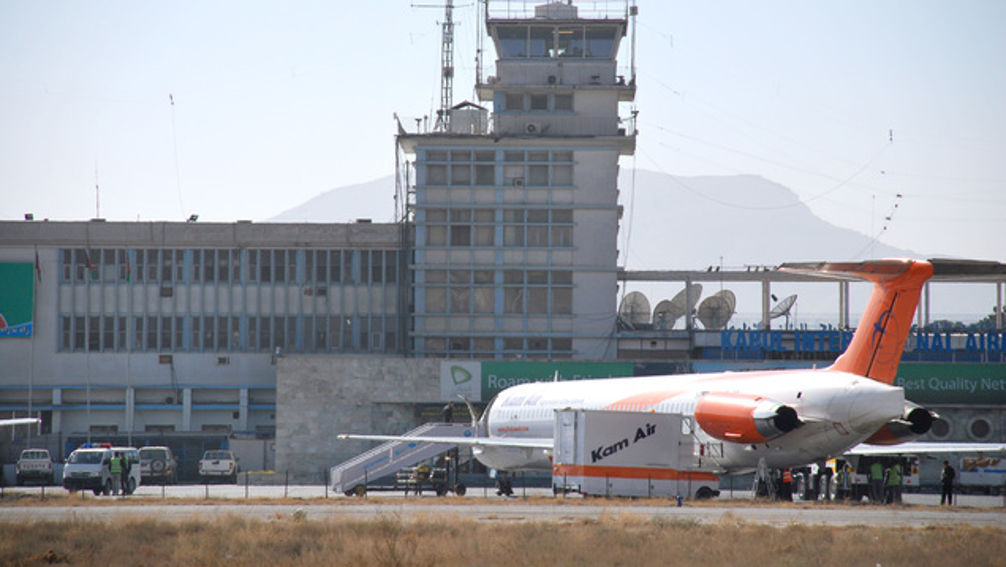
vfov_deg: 5.7
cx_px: 503
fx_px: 5697
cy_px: 230
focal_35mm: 214
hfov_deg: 10.1
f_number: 5.6
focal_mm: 135
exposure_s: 1/1250
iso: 200
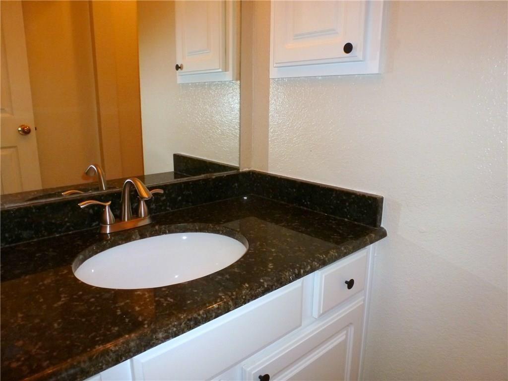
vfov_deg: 56.8
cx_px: 254
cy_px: 190
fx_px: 352
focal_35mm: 24
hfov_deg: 71.6
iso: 250
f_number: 3.3
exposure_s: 1/60
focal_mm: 4.3
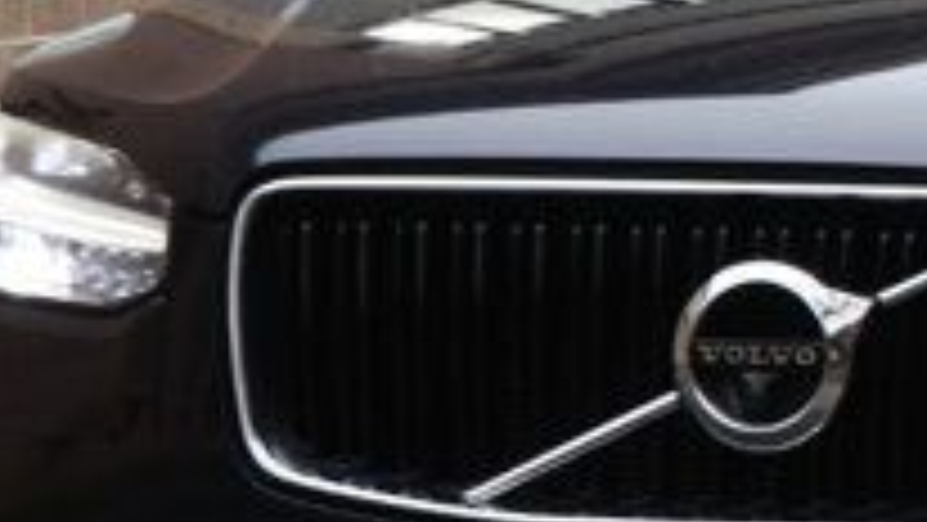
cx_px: 1544
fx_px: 19596
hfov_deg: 2.7
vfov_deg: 1.5
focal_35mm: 797
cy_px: 4
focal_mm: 102
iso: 200
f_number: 6.3
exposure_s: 1/250
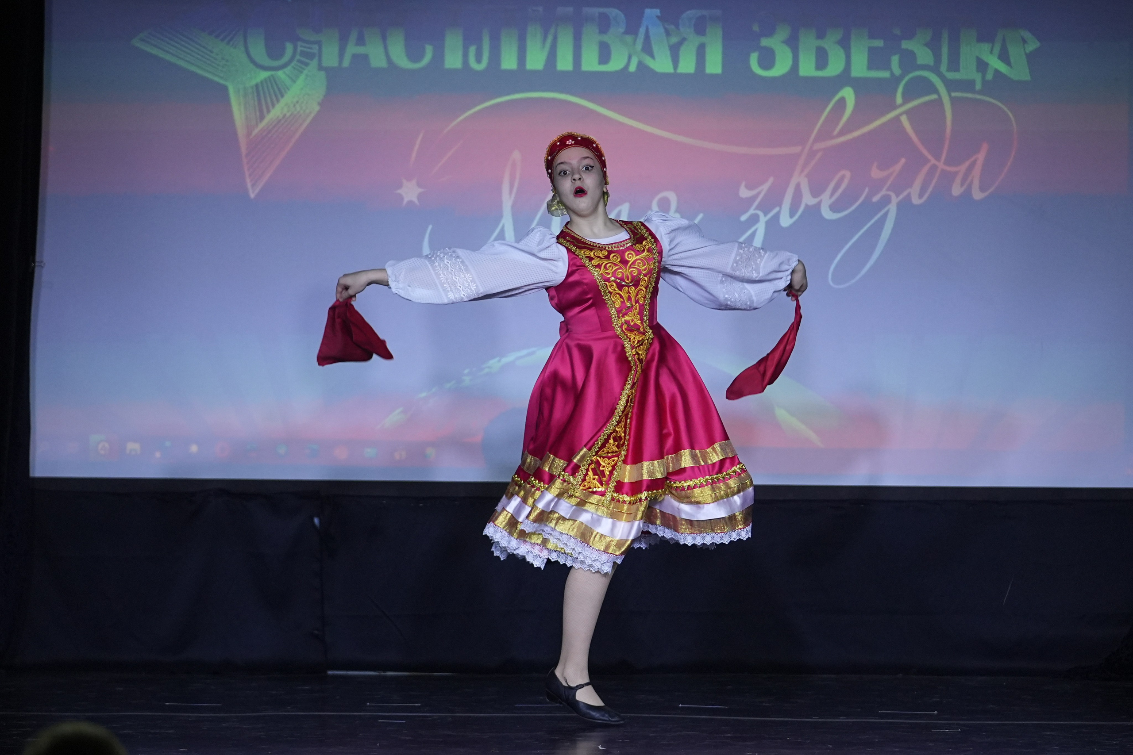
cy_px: 378
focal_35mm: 216
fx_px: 6798
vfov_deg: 6.4
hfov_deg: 9.5
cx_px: 566
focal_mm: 144
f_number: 2.8
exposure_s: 1/400
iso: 2000
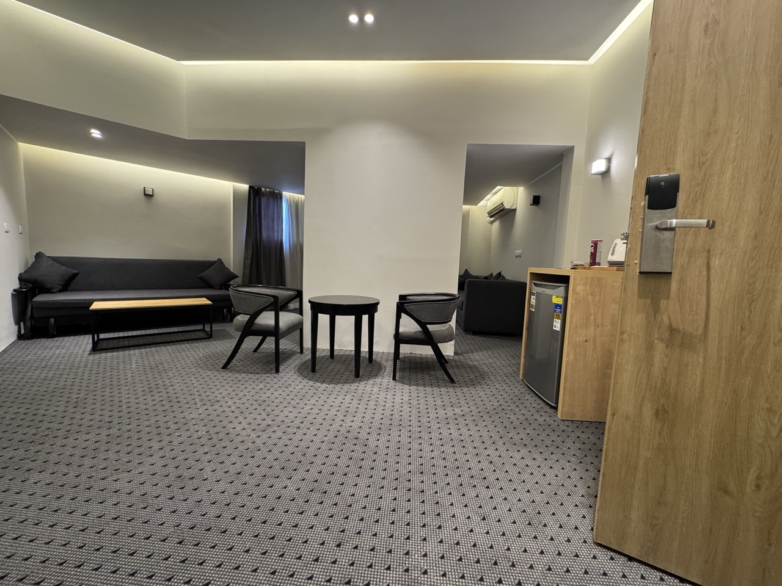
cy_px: 293
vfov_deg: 85.7
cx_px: 391
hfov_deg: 102.1
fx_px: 316
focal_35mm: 14
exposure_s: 1/50
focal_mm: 2.22
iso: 250
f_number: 2.2
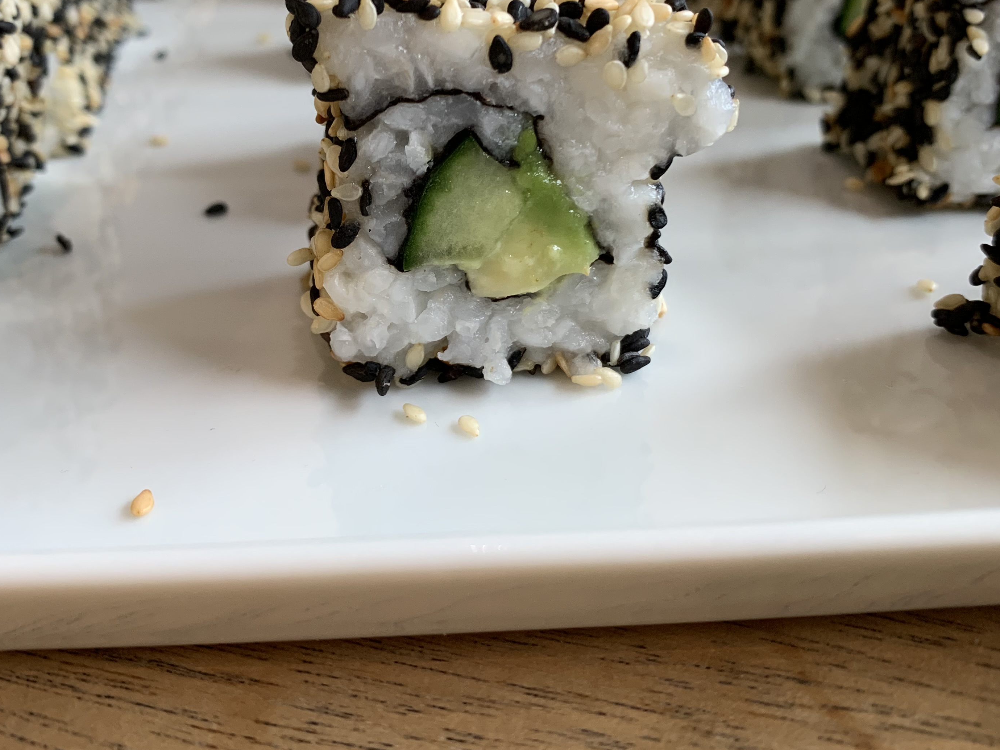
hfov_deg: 48.9
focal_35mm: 38
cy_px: 279
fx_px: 1098
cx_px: 451
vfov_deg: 37.5
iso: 80
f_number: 1.8
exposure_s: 1/100
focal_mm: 4.25
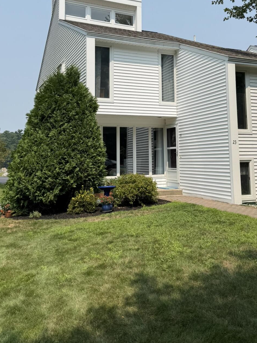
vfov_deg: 48.0
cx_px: 154
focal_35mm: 38
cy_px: 108
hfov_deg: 37.6
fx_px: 376
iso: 80
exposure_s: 1/6173
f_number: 1.78
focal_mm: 6.76
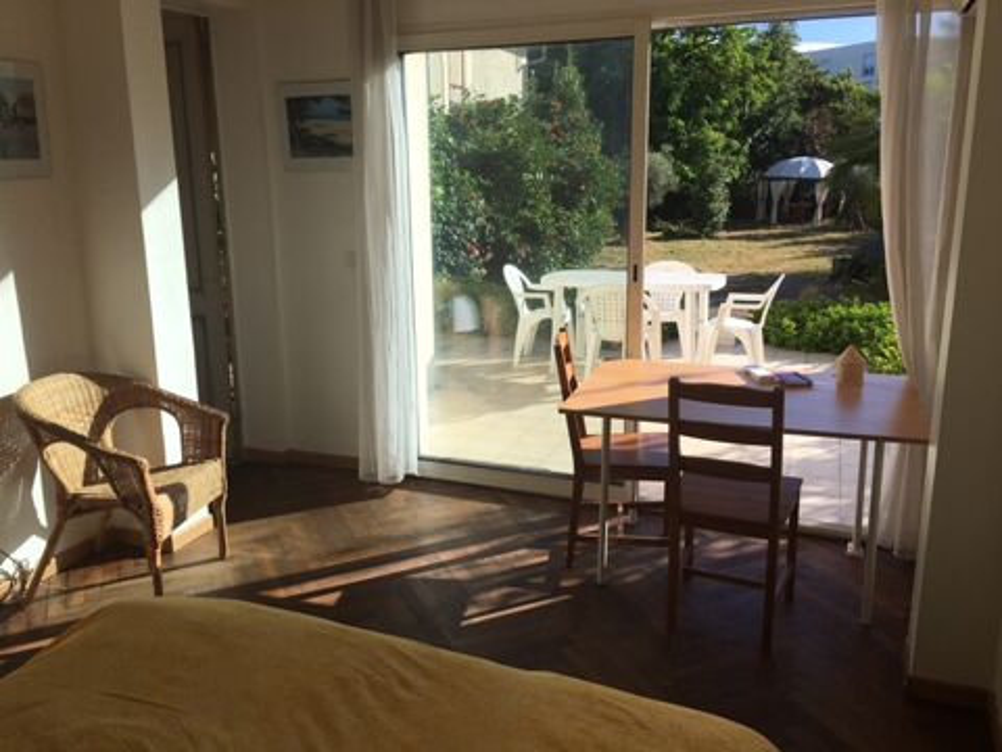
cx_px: 501
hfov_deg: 61.7
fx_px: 839
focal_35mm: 29
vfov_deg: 48.2
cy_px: 376
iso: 25
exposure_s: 1/999
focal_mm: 4.15
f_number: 2.2
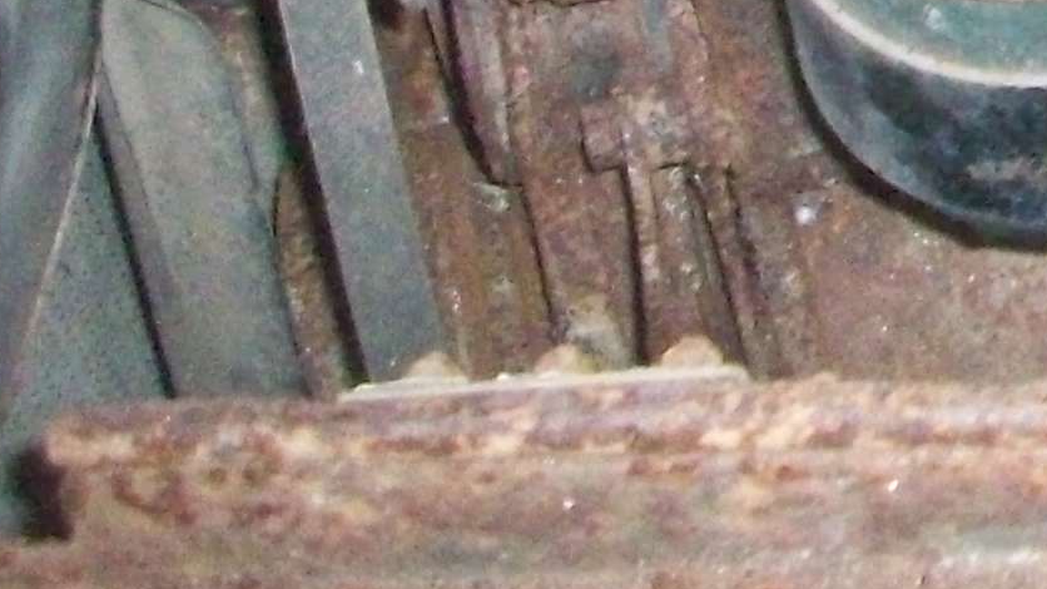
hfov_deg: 12.2
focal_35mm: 159
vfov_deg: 7.1
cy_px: -945
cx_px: 1985
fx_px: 4414
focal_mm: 6.2
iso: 400
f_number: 2.8
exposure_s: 1/128
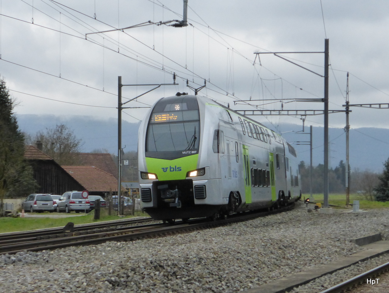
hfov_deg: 28.1
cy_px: 146
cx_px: 194
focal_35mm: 69
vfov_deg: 21.4
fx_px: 777
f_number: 4.9
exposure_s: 1/200
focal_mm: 11.7
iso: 320
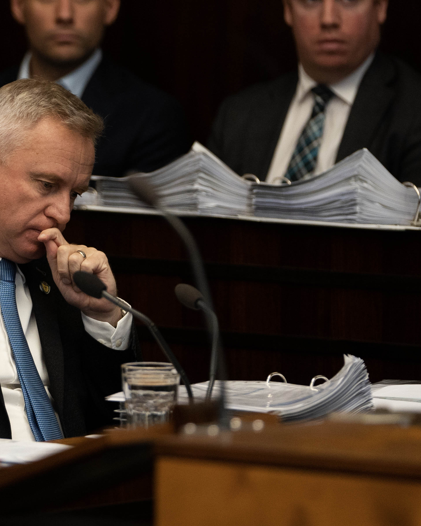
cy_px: 242
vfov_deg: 3.6
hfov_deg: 2.9
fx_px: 8427
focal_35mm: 541
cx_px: -1
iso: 1000
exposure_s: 1/200
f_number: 2.8
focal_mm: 200
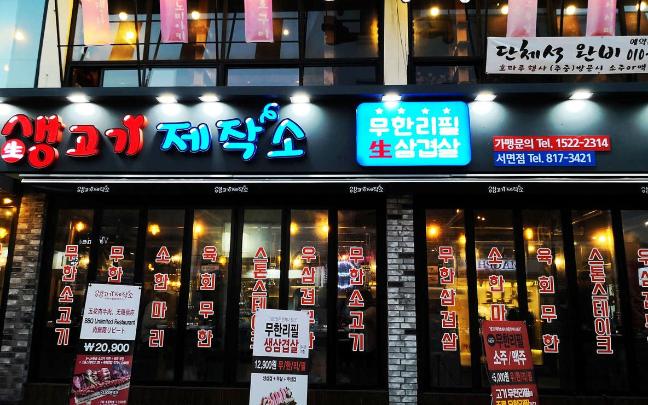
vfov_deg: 43.1
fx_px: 512
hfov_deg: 64.6
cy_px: 199
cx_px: 323
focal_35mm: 29
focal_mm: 3.95
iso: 80
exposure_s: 1/60
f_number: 1.6
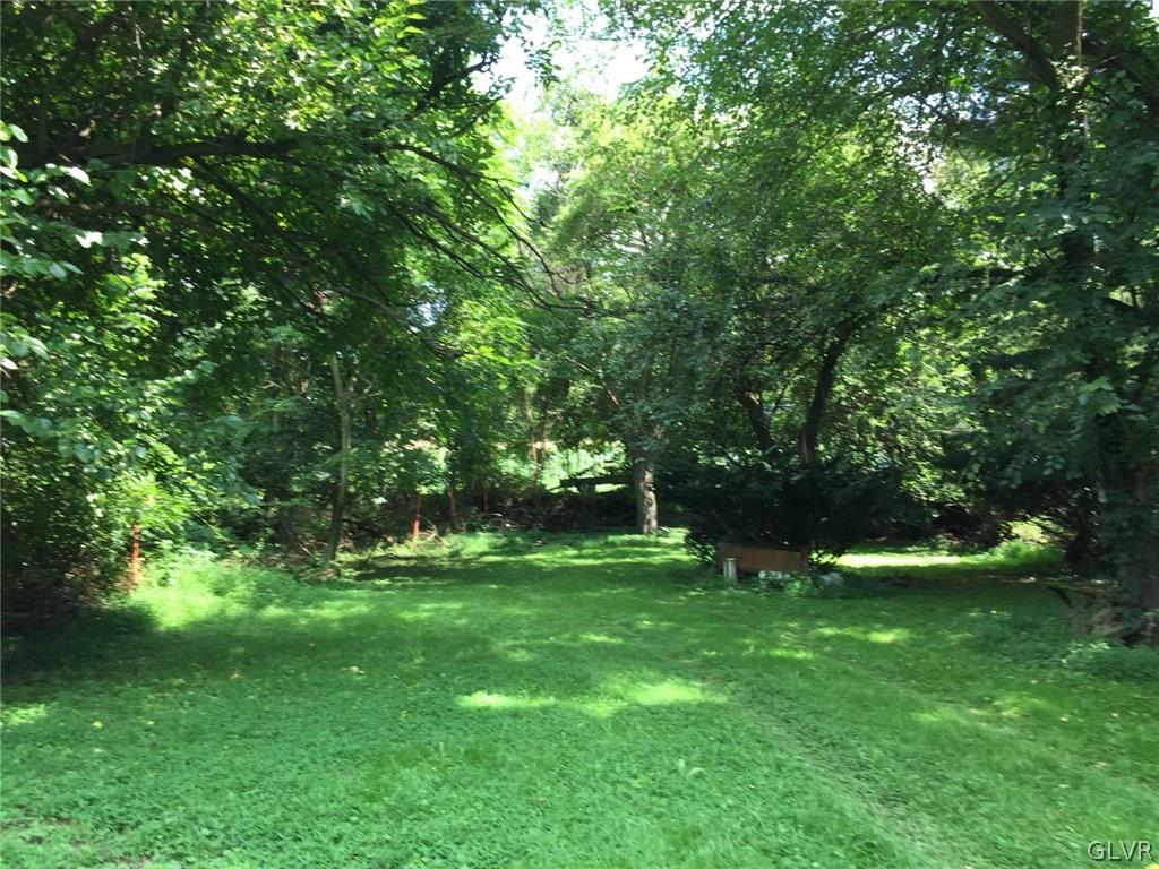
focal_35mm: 29
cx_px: 580
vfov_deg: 48.2
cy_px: 434
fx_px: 971
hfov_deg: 61.7
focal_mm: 4.15
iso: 32
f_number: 2.2
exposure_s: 1/127
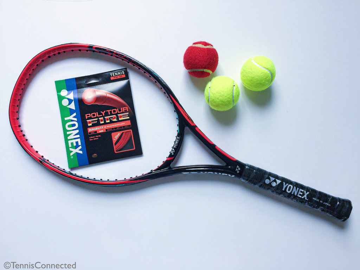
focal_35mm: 29
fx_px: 302
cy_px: 135
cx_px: 180
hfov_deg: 61.7
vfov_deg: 48.2
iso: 40
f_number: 2.2
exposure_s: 1/40
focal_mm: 4.15
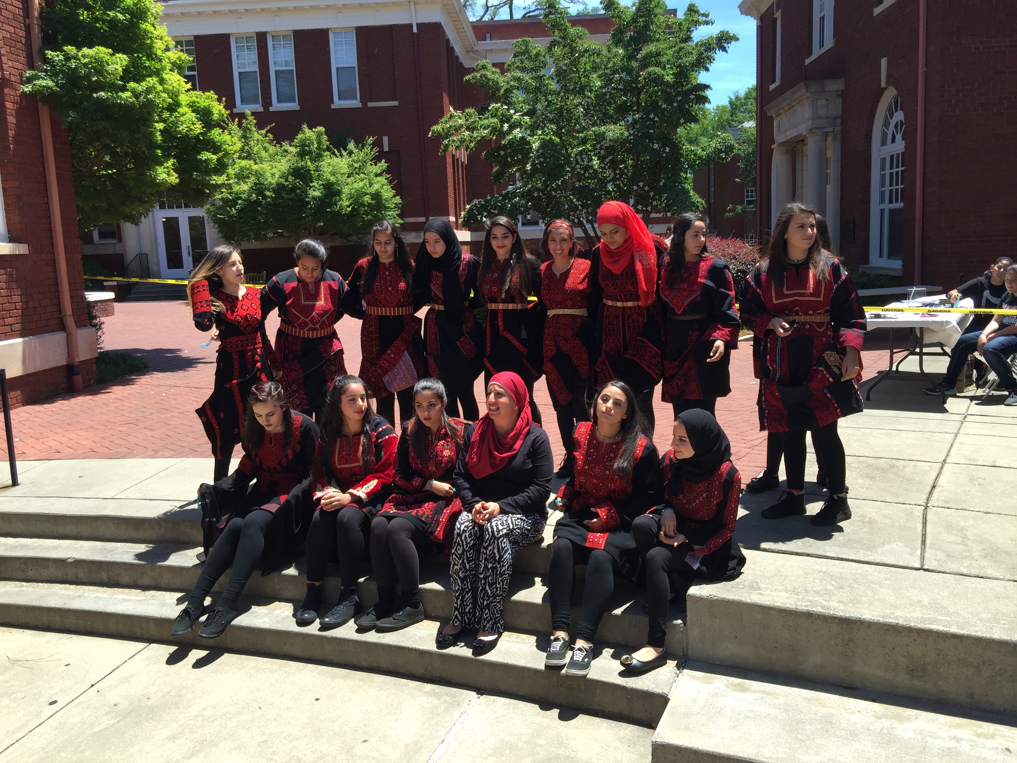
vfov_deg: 48.2
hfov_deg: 61.7
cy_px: 382
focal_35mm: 29
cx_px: 508
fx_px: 852
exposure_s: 1/775
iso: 32
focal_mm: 4.15
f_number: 2.2
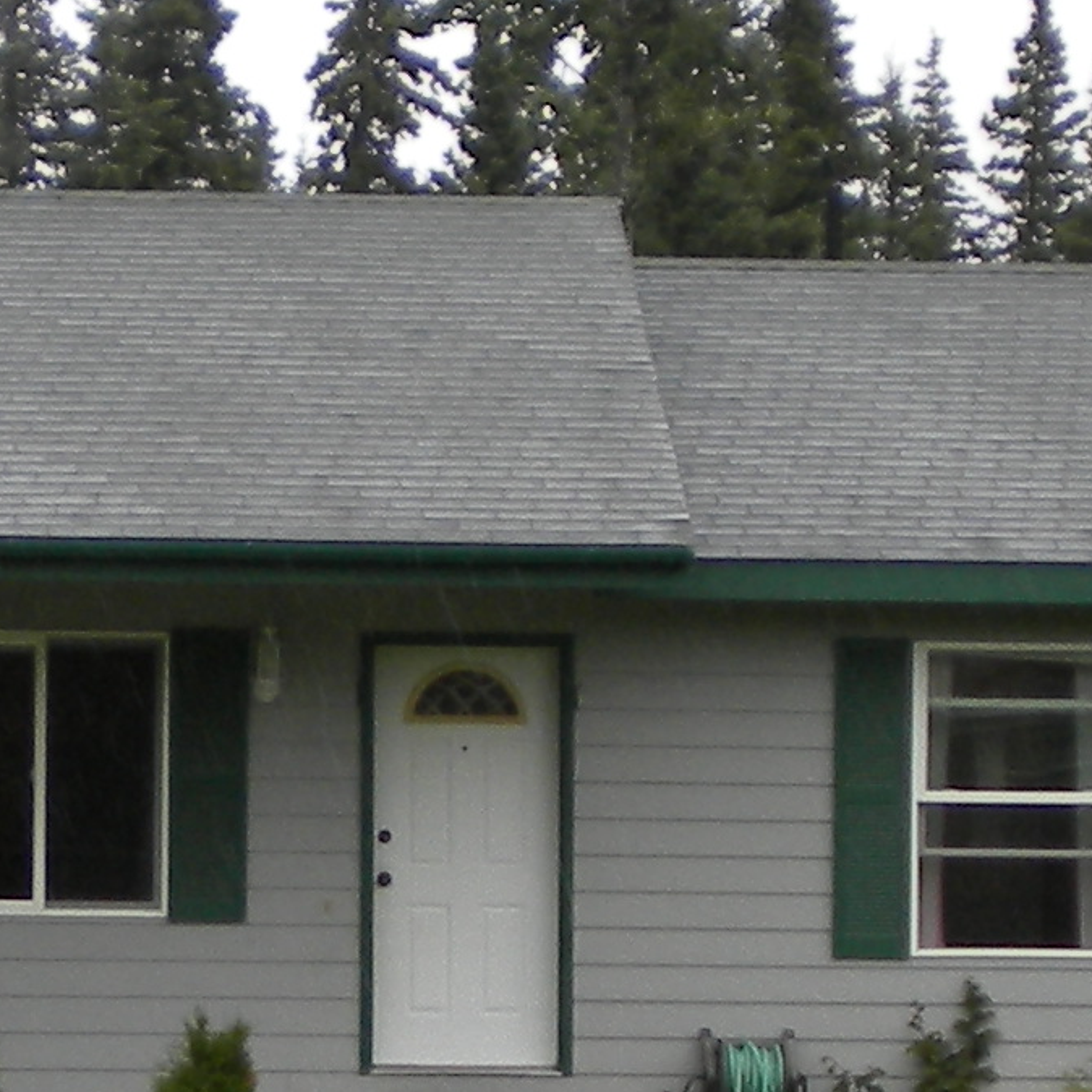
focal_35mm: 196
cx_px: 455
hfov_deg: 8.9
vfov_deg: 8.9
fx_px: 6995
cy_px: 815
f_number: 3.5
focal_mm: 7.4
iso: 80
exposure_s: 1/174
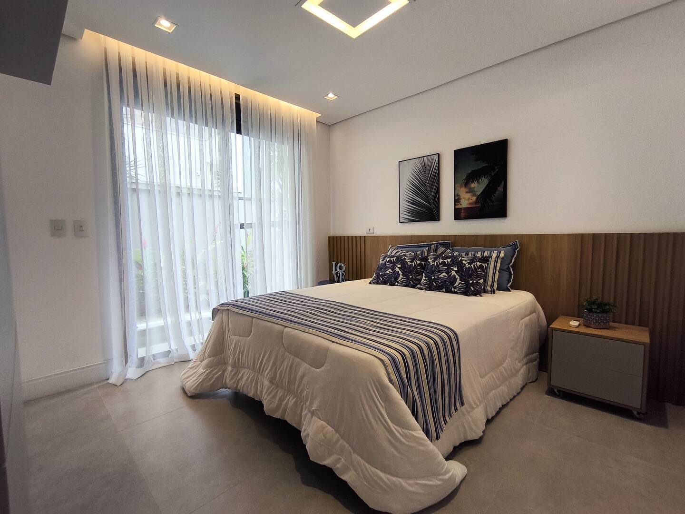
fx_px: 317
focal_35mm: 16
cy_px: 257
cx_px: 342
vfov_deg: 78.1
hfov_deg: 94.5
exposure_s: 1/120
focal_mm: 1.65
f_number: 2.2
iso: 100
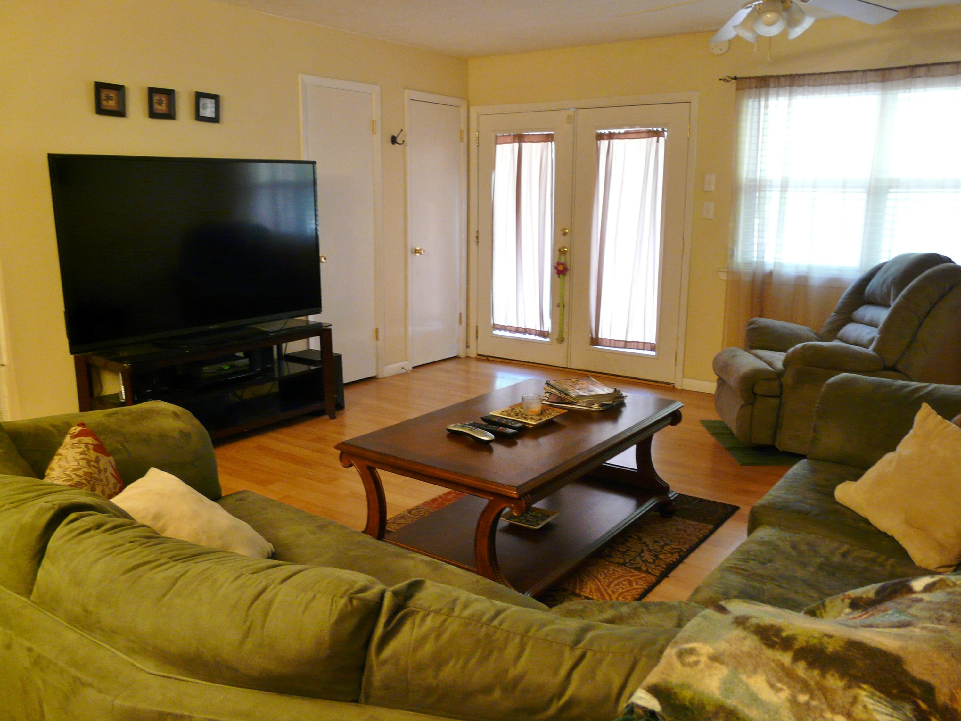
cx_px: 480
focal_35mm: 28
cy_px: 360
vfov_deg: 49.7
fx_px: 777
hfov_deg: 63.4
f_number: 2.8
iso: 200
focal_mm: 4.6
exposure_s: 1/13
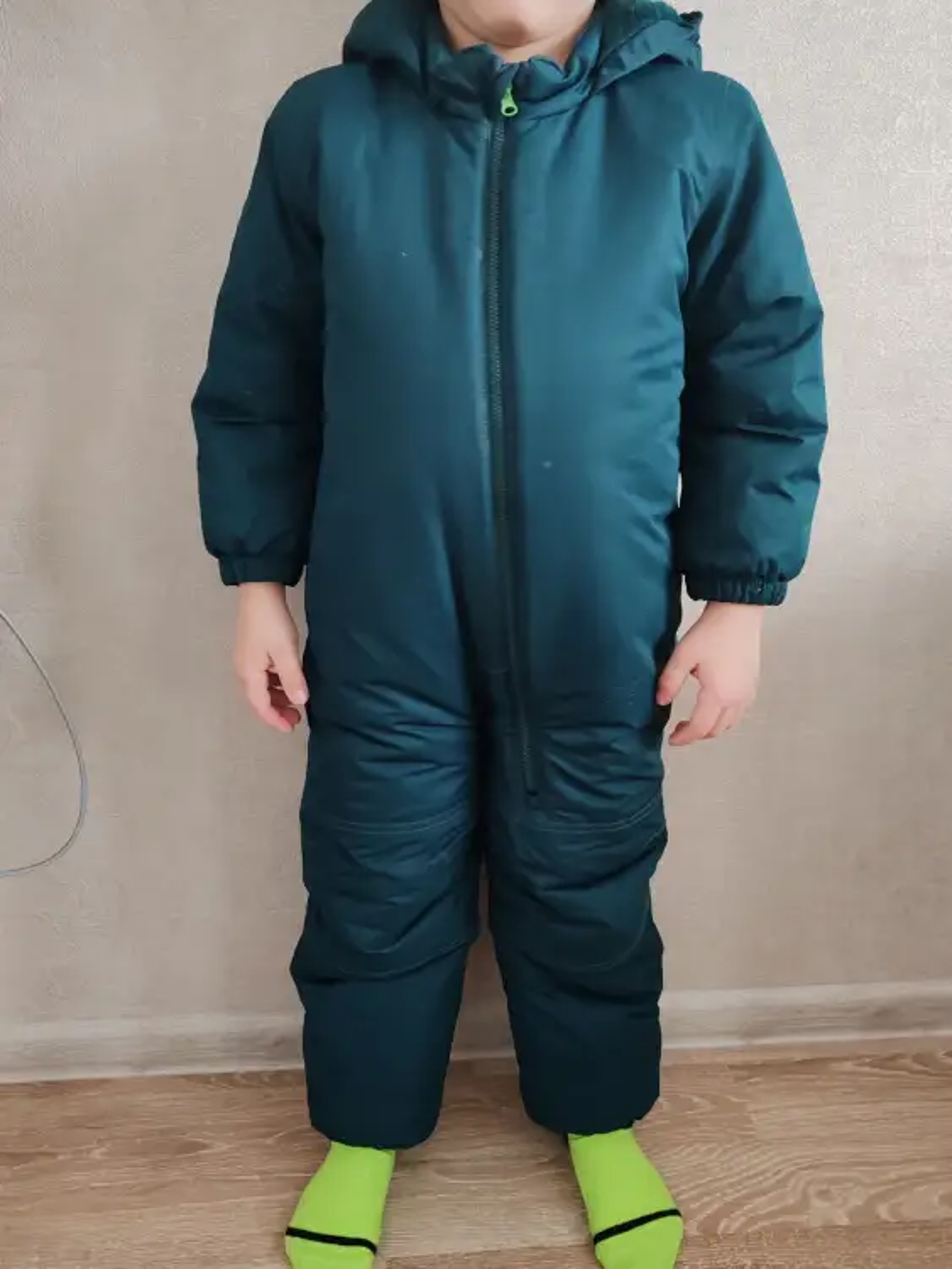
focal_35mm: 27
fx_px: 989
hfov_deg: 51.4
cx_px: 476
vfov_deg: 65.3
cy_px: 634
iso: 2000
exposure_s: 1/50
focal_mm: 6.12
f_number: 1.9
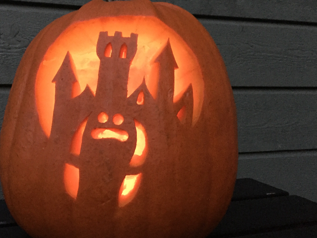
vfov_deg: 36.0
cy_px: 121
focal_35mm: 40
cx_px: 118
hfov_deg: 46.4
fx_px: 366
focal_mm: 4.15
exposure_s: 1/17
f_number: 2.2
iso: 400
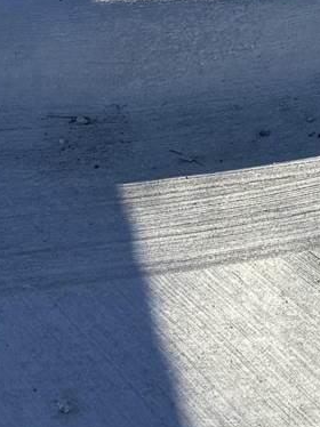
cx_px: 224
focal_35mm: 148
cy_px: -872
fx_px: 1826
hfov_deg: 10.0
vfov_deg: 9.9
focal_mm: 6.76
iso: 80
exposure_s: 1/3413
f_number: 1.78
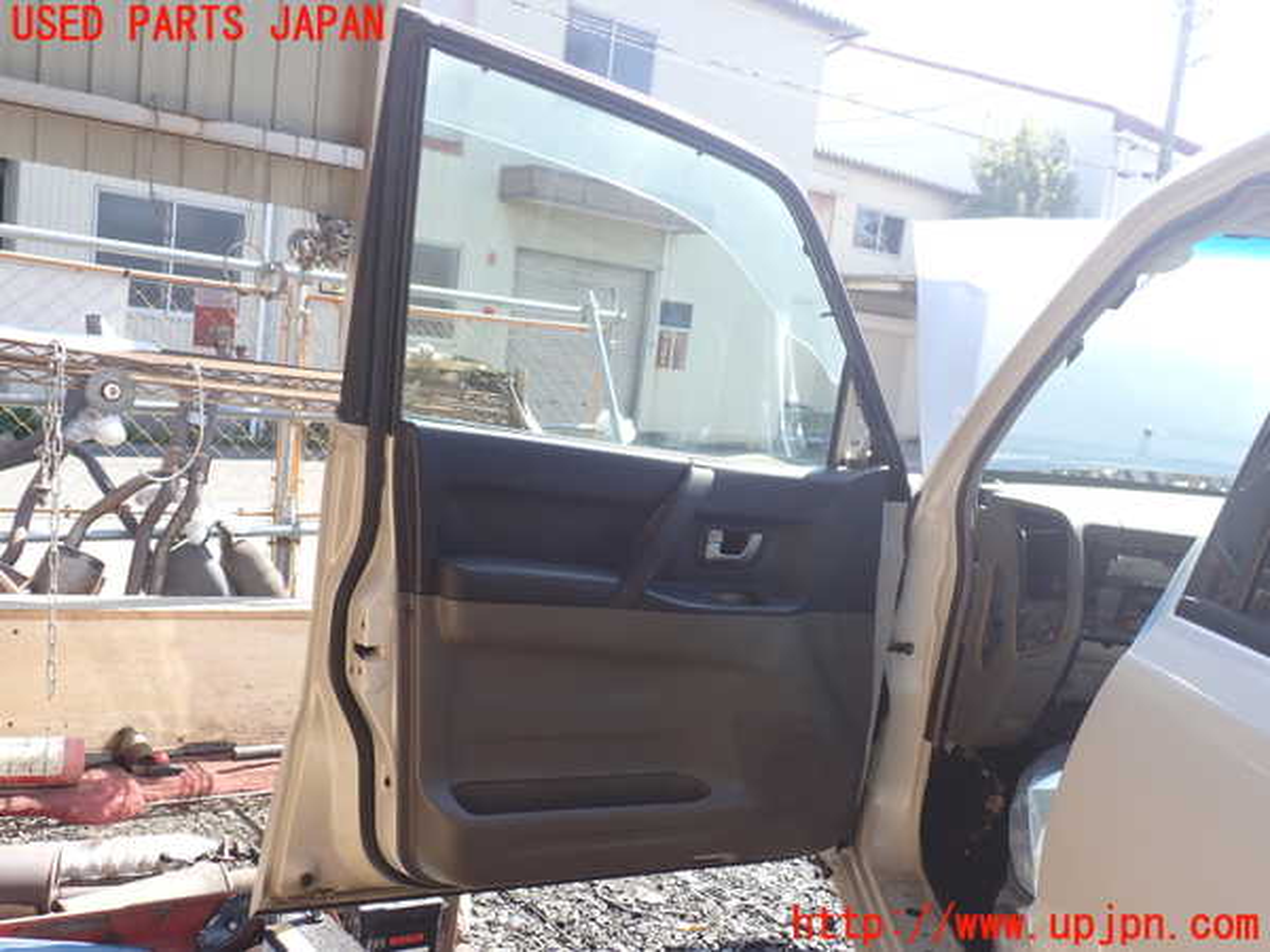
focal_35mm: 30
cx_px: 635
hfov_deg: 60.0
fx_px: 1101
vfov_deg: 46.8
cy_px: 476
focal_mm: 5.4
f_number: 3.2
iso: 100
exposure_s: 1/250
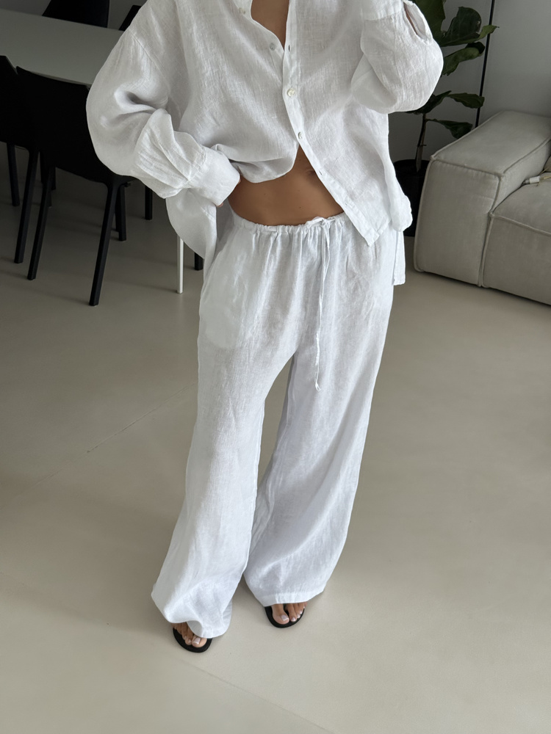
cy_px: 367
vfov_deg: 39.7
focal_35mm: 48
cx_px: 276
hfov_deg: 30.3
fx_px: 1019
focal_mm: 6.76
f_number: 1.78
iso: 80
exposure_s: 1/312
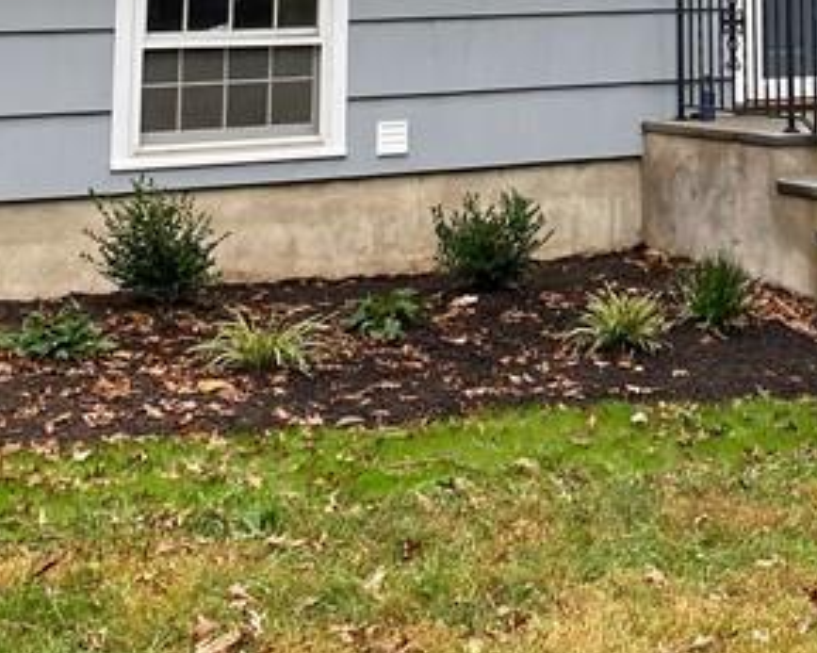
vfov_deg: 15.7
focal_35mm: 90
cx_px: 811
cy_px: -319
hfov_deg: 20.6
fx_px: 2175
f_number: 1.8
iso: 32
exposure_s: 1/142
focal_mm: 4.25
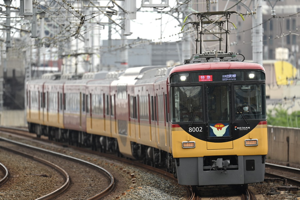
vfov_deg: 2.7
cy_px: 100
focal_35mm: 500
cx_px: 150
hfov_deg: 4.1
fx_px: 4166
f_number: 4
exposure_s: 1/100
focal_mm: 500
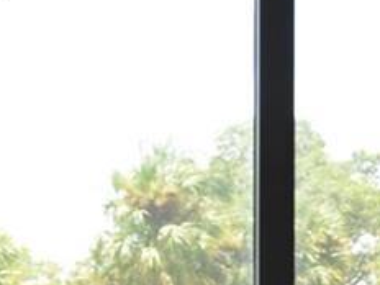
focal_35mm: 238
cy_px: 554
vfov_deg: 6.1
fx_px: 2613
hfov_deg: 8.3
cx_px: 10
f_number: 4
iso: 160
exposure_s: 1/200
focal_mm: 24
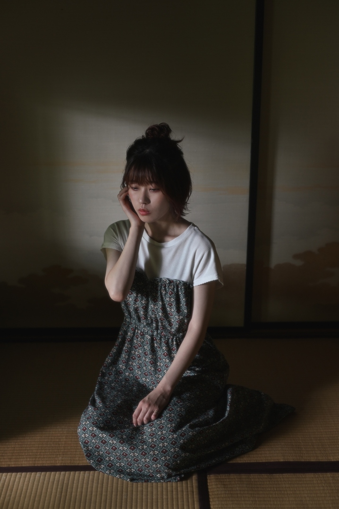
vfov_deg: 39.6
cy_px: 254
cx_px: 170
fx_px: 708
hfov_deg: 26.9
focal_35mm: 50
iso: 640
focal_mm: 50
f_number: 2.8
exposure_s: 1/50
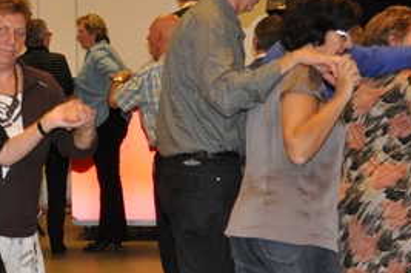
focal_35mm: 108
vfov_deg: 12.6
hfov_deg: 18.6
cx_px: 31
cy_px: 236
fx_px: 1231
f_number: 4.8
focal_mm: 32
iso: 800
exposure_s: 1/60
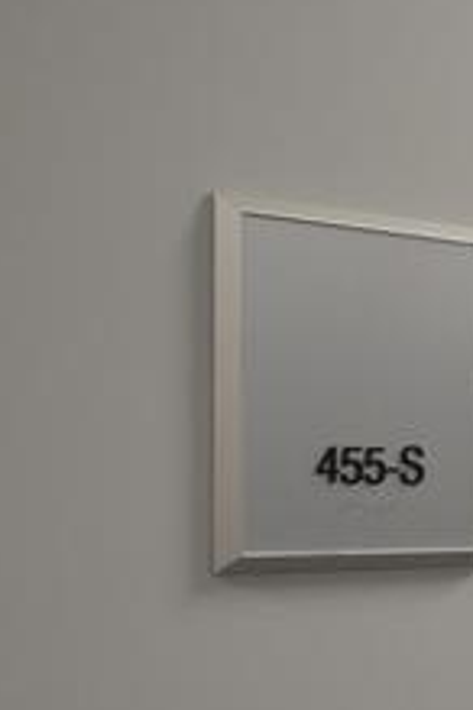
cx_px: 752
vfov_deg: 19.7
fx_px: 1966
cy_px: 759
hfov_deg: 12.9
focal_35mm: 100
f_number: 4.5
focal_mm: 19
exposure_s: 1/80
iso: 400
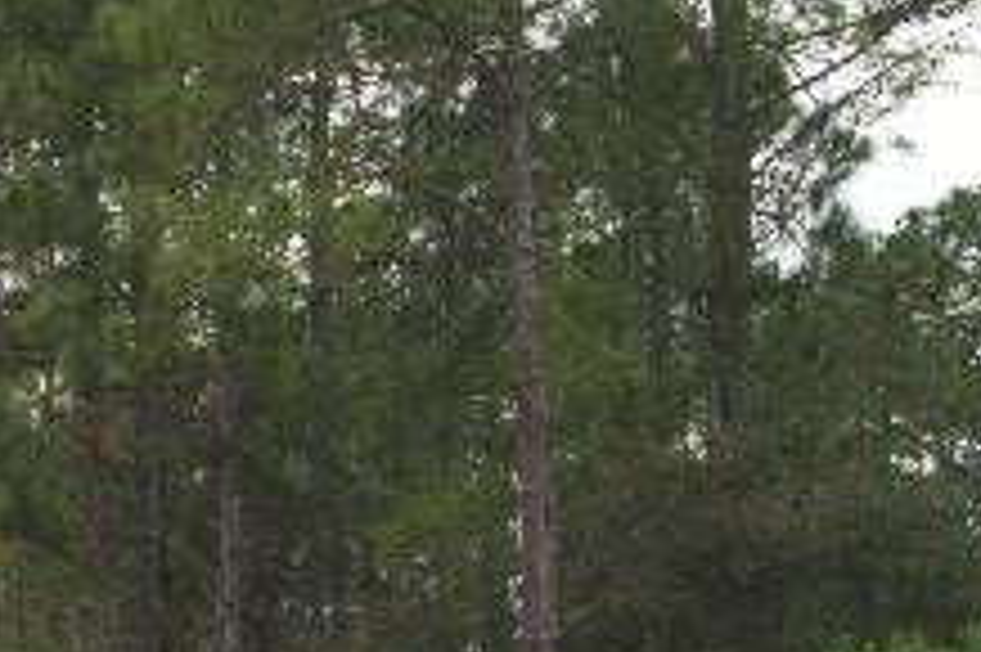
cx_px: -153
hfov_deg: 19.9
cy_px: 735
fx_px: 2641
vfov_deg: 13.8
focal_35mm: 97
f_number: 10
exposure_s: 1/125
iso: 100
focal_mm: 22
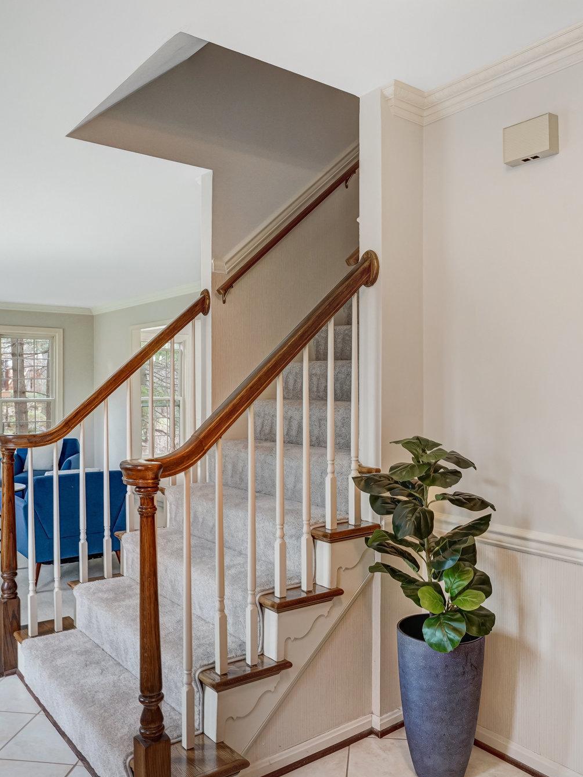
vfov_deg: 63.4
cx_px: 307
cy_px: 396
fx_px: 629
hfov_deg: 49.7
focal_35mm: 28
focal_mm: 19
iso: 1250
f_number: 8
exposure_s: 1/5
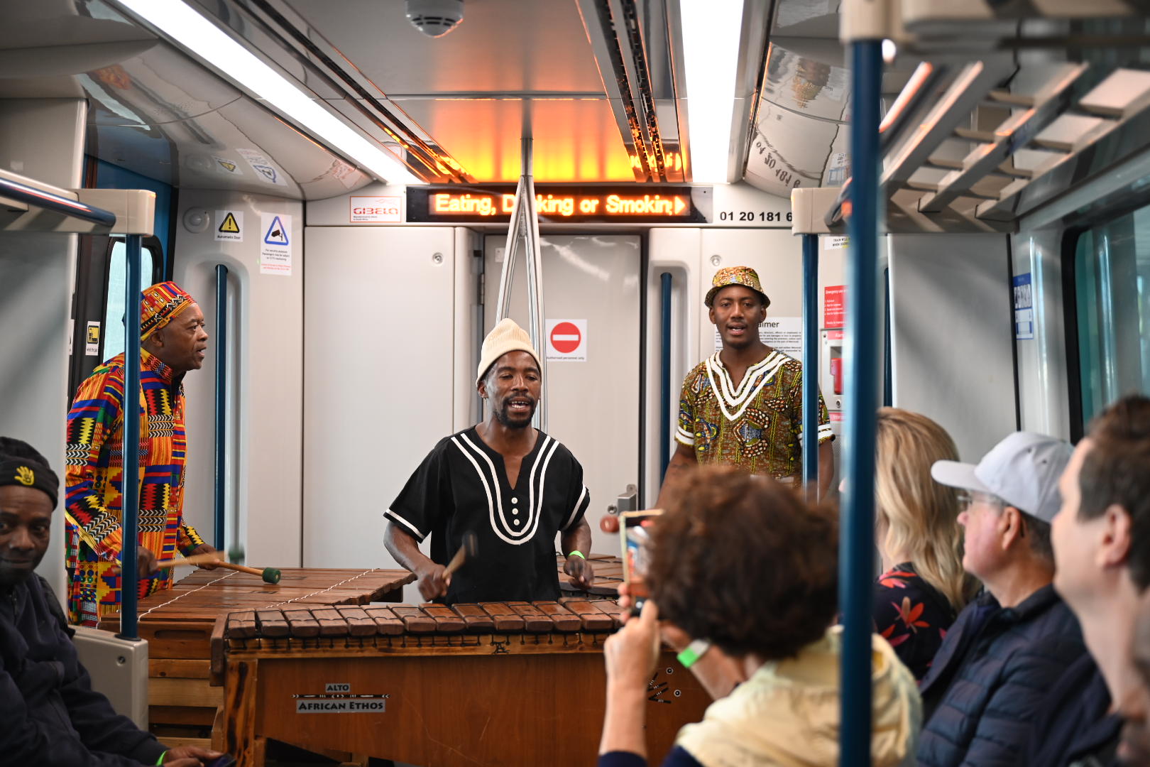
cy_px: 384
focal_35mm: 52
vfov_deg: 26.0
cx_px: 575
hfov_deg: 38.2
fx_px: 1661
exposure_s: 1/60
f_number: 2.8
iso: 900
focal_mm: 52
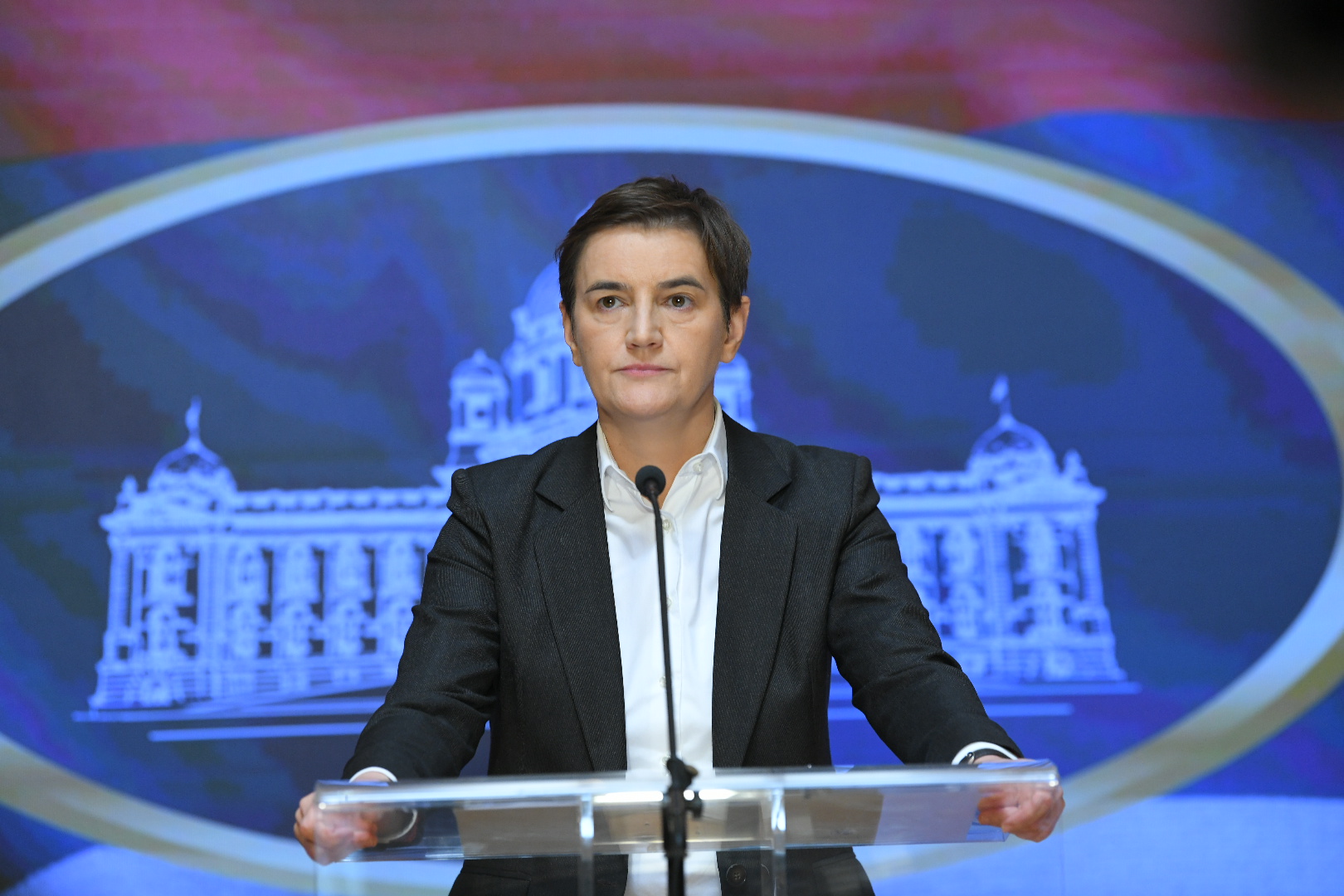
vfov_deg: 8.9
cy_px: 448
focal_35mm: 155
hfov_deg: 13.2
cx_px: 672
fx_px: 5786
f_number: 4
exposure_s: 1/320
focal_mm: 155
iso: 2000
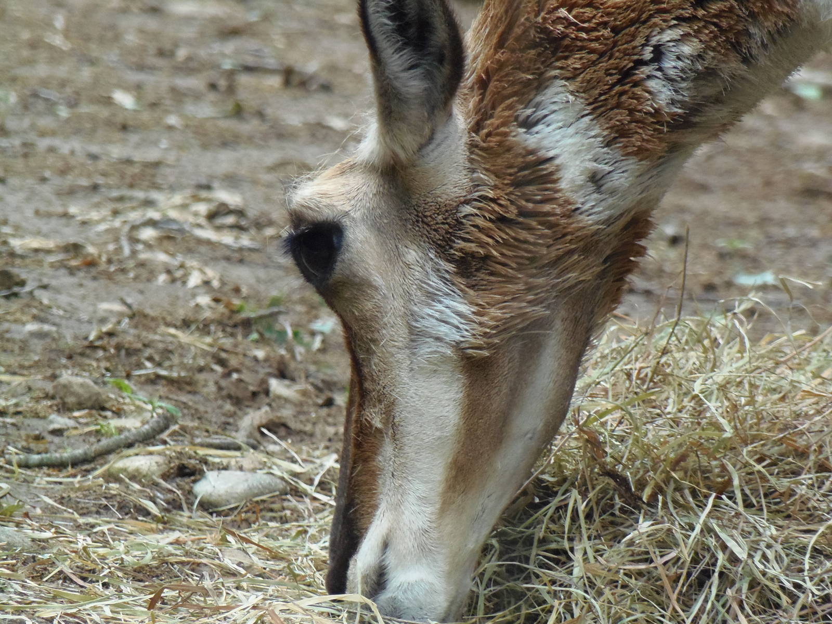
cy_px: 312
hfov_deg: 2.9
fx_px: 16368
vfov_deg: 2.2
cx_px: 416
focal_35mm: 681
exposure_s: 1/200
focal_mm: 126.2
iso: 400
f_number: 5.3
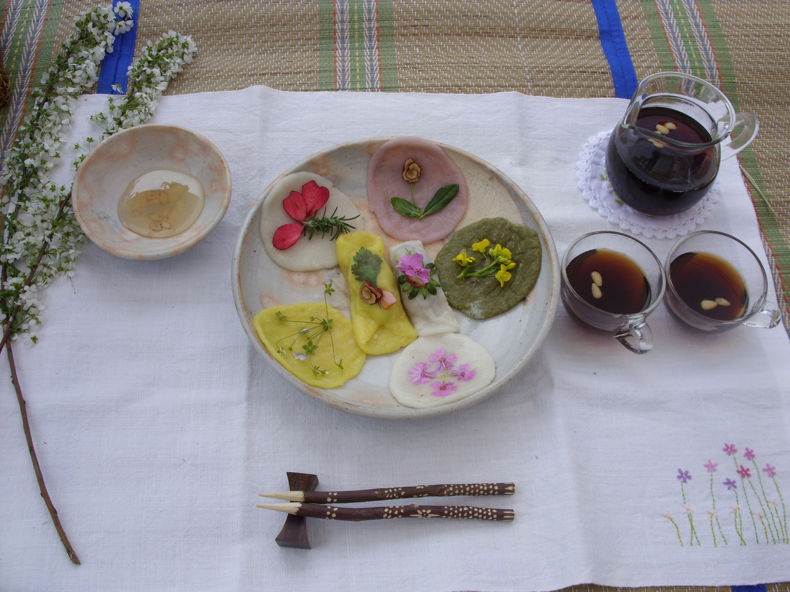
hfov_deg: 49.0
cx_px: 395
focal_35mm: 38
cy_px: 296
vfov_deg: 37.7
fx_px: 867
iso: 50
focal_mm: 6.3
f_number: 4.9
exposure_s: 1/500
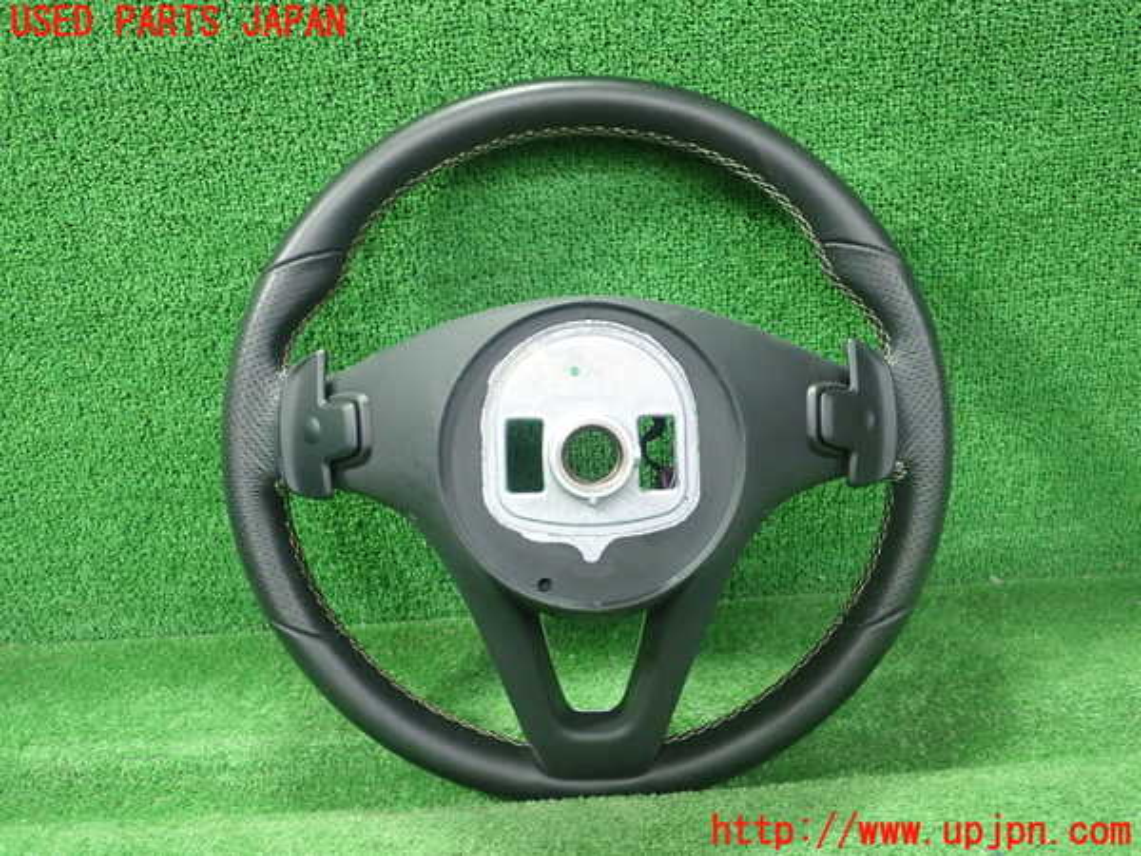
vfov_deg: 46.8
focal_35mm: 30
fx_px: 989
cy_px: 428
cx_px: 570
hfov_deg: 60.0
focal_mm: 5.5
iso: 800
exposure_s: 1/125
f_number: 2.3
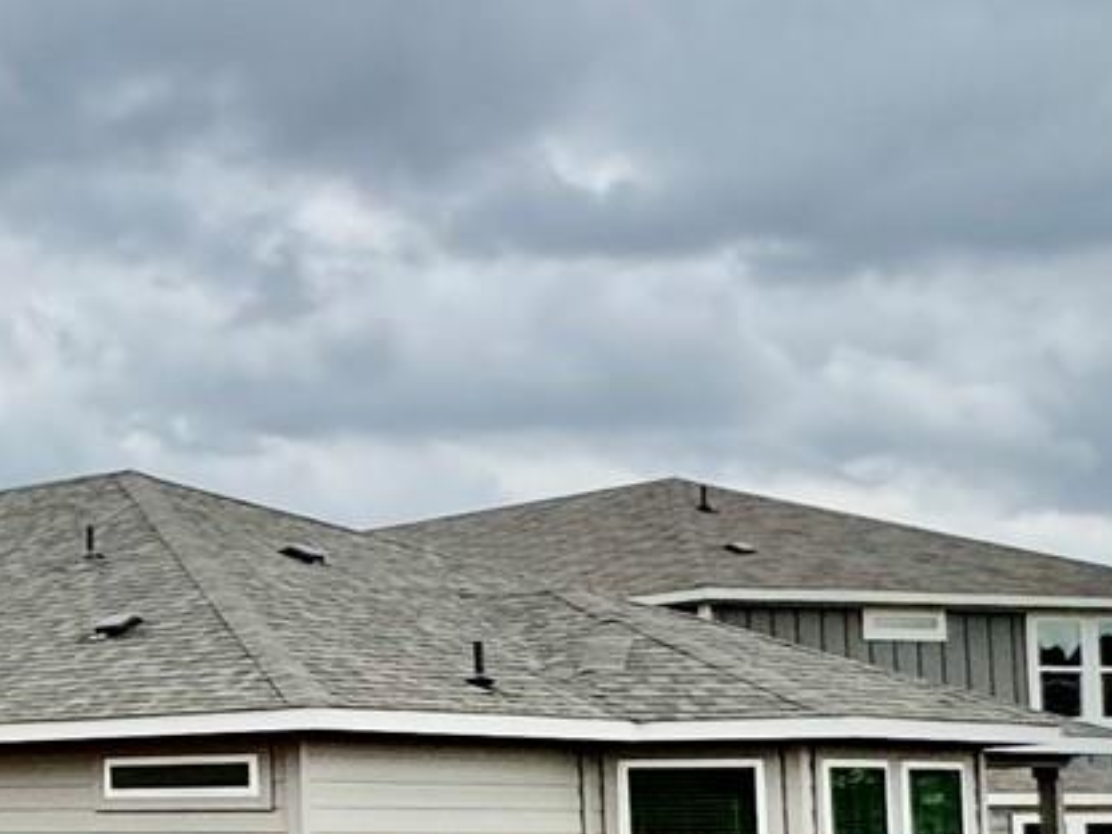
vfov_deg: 21.0
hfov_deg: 19.4
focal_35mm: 69
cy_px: 703
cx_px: -994
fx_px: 2217
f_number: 2.2
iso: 50
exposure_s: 1/1880
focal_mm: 2.22
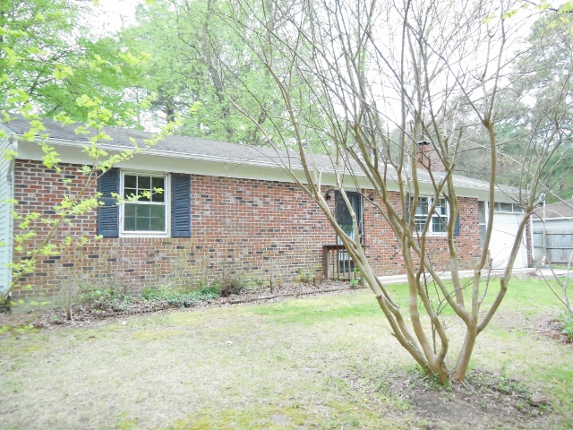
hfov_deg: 61.7
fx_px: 480
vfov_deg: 48.2
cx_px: 286
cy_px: 215
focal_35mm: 29
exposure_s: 1/1250
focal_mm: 5.2
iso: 1600
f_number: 3.7
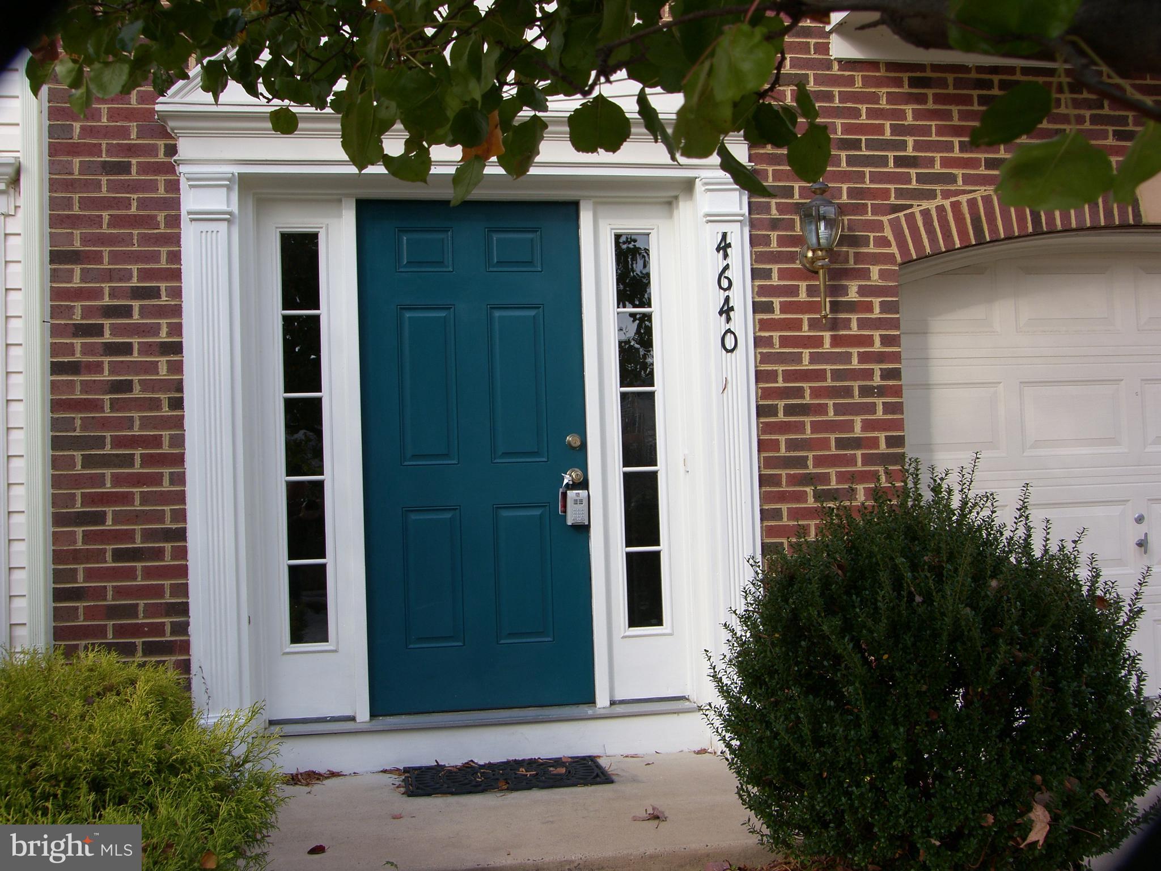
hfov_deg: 46.8
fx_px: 1342
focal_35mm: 40
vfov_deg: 36.0
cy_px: 436
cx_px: 580
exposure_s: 1/160
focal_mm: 10.3
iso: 50
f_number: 5.6
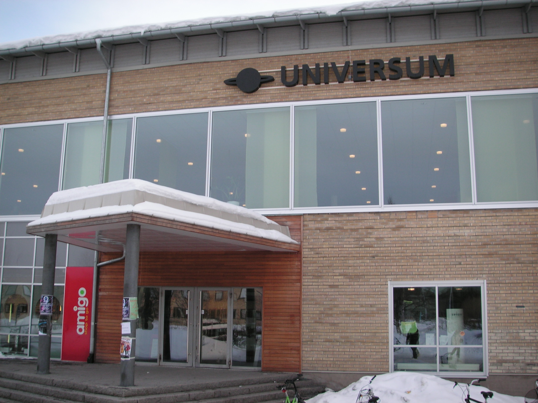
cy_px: 202
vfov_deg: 37.7
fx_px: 591
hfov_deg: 49.0
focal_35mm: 38
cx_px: 269
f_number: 3.3
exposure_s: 1/180
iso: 50
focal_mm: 6.3
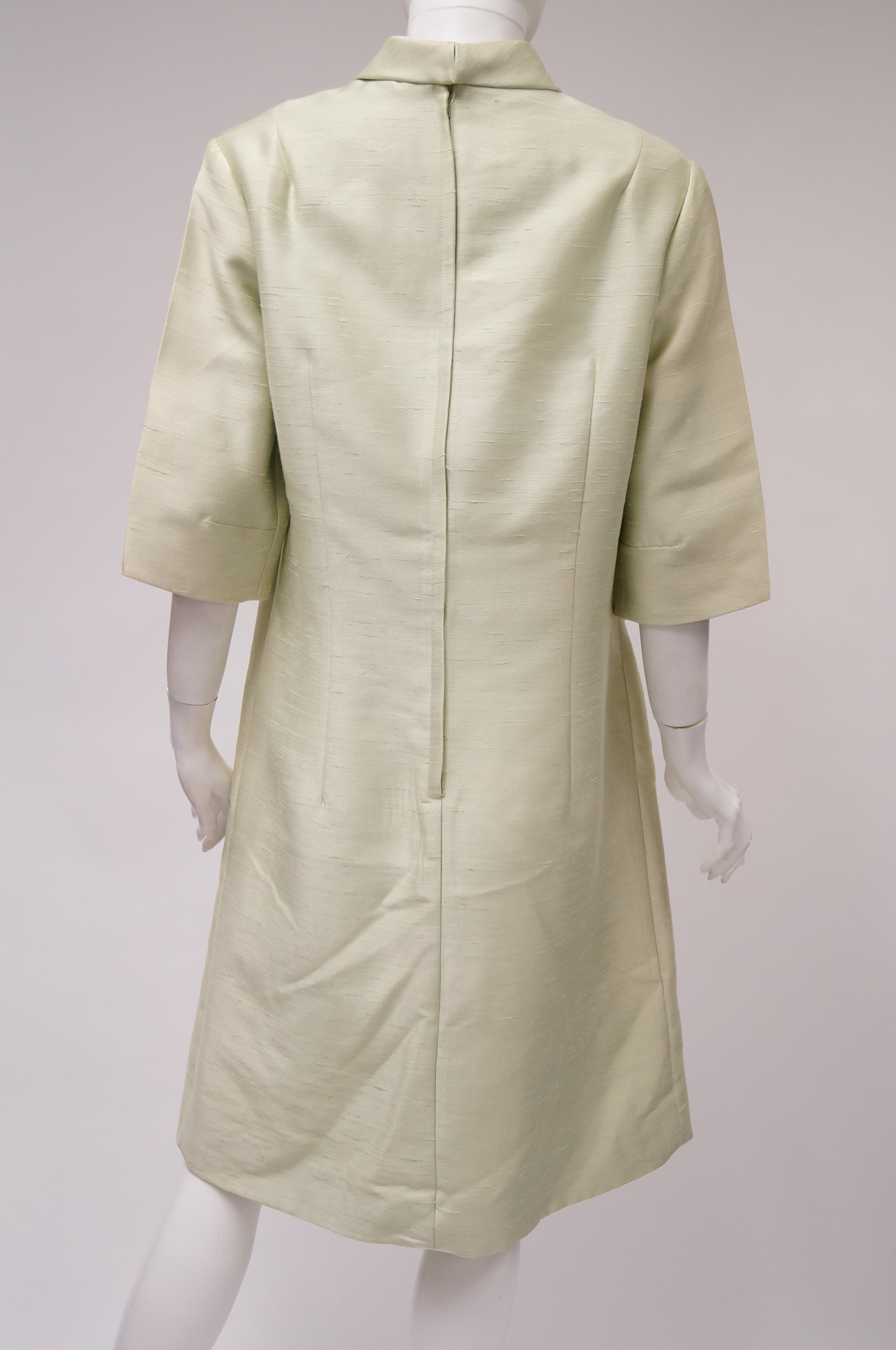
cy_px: 675
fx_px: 1686
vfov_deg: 43.7
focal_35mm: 45
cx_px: 448
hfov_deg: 29.8
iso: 640
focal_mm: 30
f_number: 4.5
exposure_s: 1/60
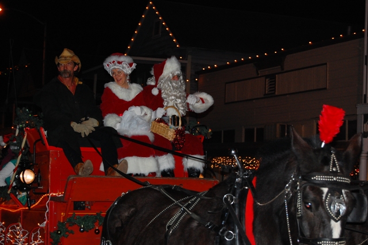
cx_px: 184
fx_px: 843
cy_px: 122
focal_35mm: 82
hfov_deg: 24.6
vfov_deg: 16.5
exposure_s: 1/60
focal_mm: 55
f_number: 5.6
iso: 800
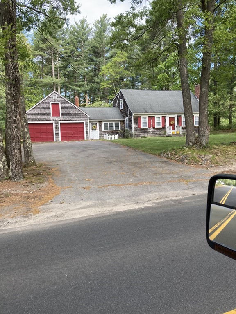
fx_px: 255
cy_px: 157
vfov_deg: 63.4
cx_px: 118
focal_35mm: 28
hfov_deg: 49.7
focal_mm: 3.99
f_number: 1.8
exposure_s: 1/235
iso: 20
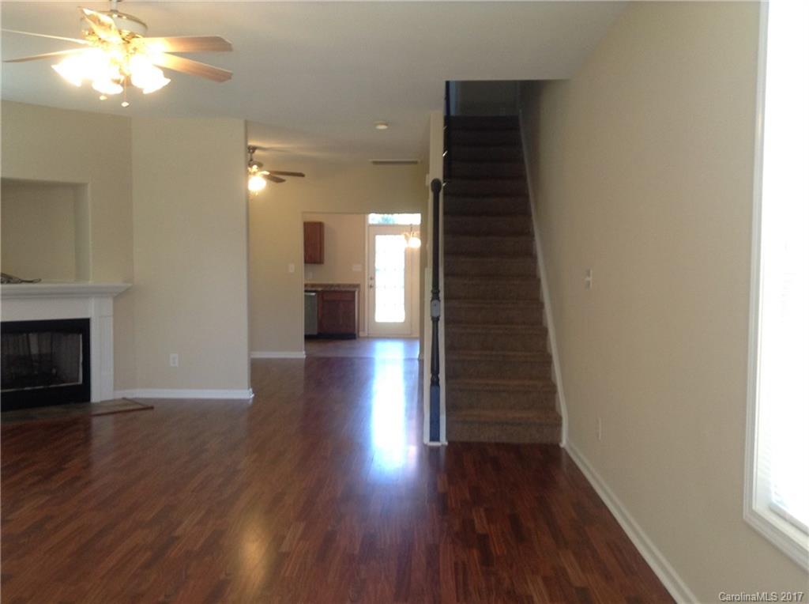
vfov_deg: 42.8
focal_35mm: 33
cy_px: 302
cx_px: 404
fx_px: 770
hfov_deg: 55.4
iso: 50
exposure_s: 1/24
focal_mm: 3.3
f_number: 2.4
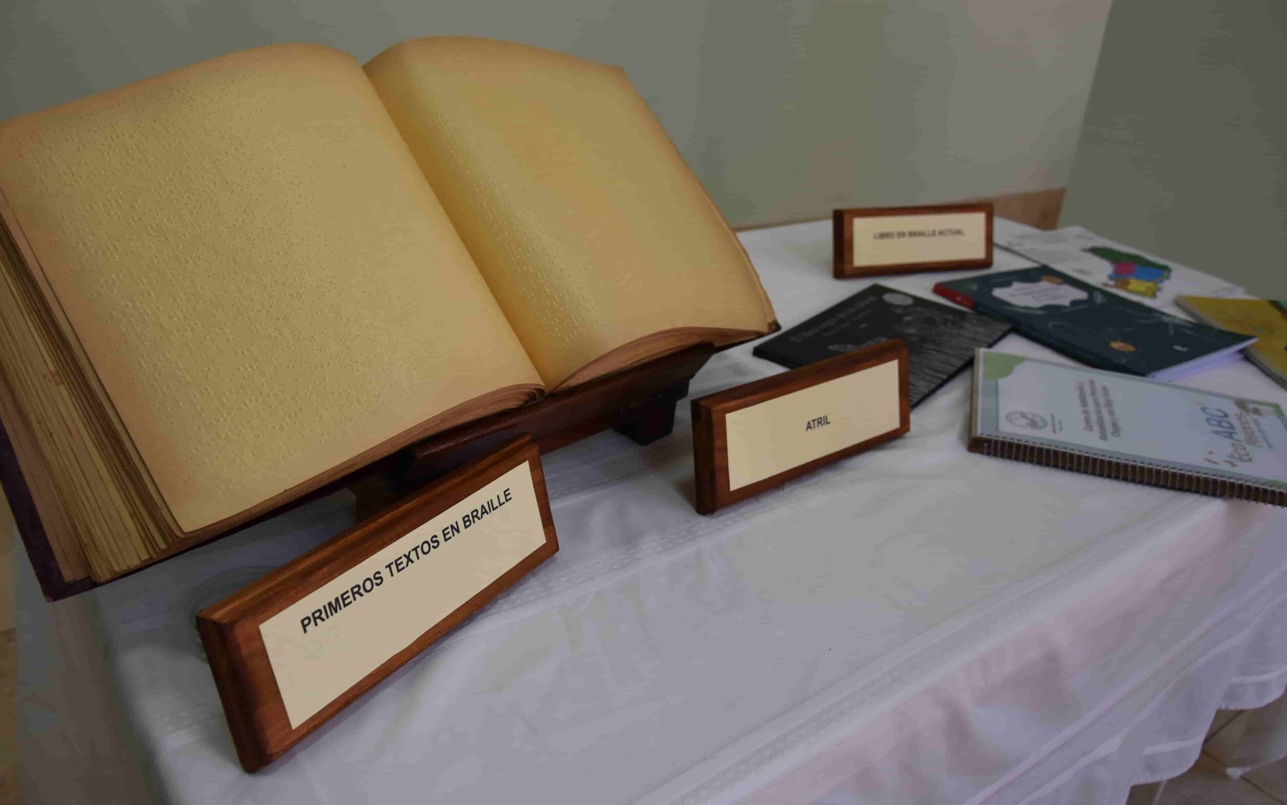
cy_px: 383
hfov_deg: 66.5
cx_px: 647
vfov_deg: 44.5
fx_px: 982
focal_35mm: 28
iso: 400
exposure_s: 1/250
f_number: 4
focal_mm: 18
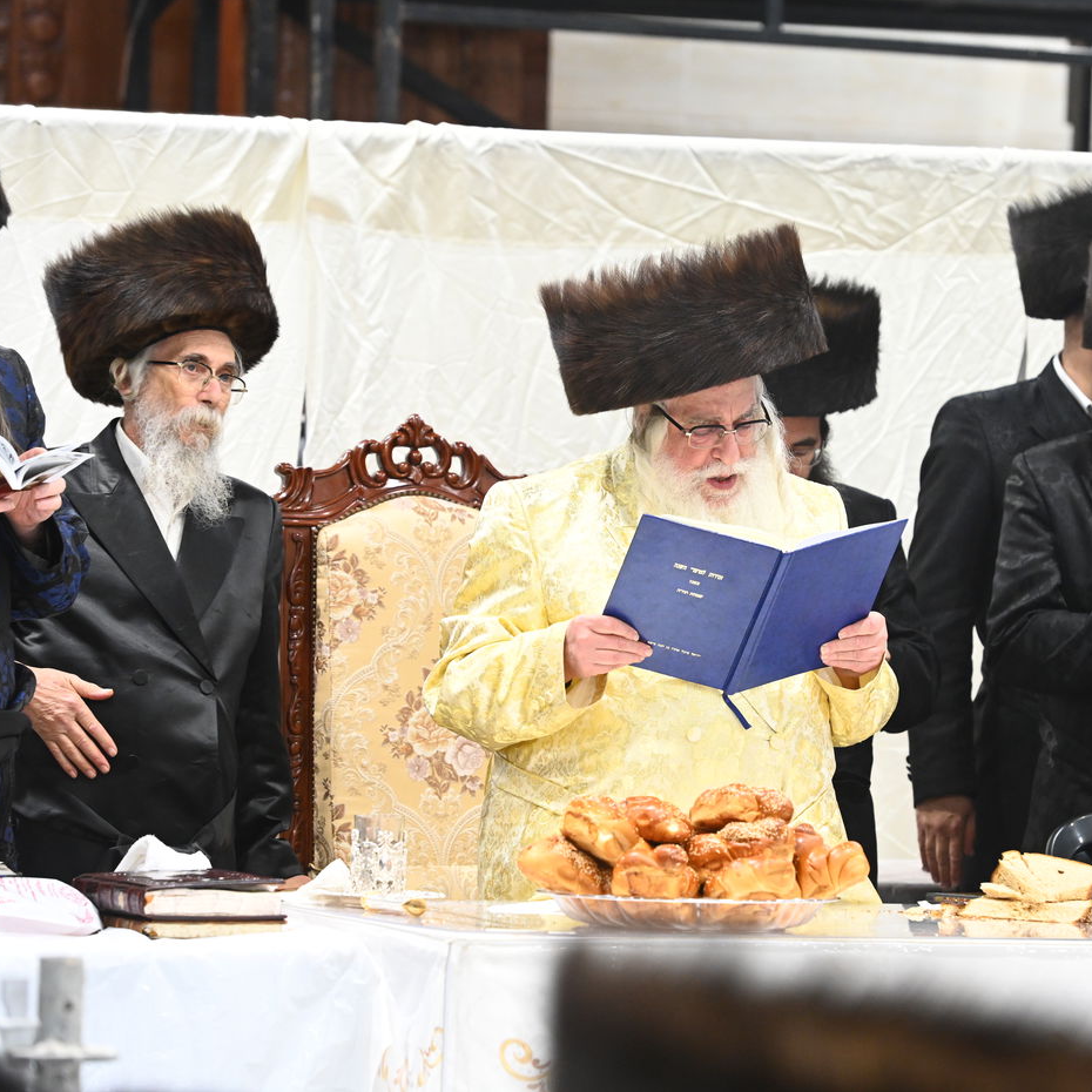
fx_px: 7531
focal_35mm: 211
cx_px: 696
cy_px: 545
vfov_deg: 8.3
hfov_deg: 8.3
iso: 2500
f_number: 6.3
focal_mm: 165
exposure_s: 1/100
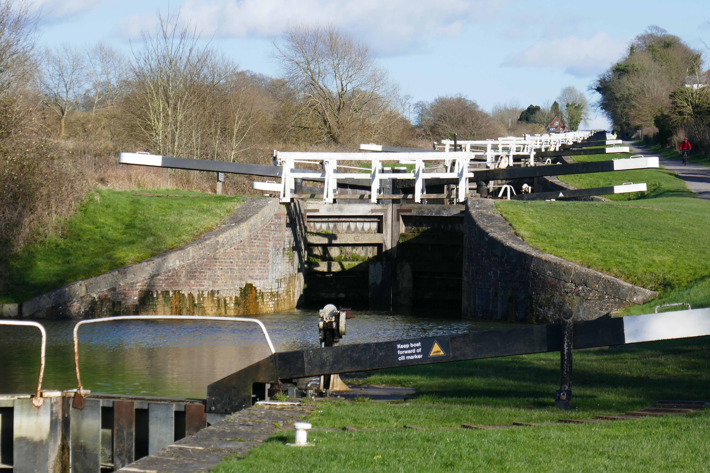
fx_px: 2544
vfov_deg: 10.6
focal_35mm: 129
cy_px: 236
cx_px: 355
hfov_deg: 15.9
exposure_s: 1/400
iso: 125
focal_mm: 47
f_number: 5.6
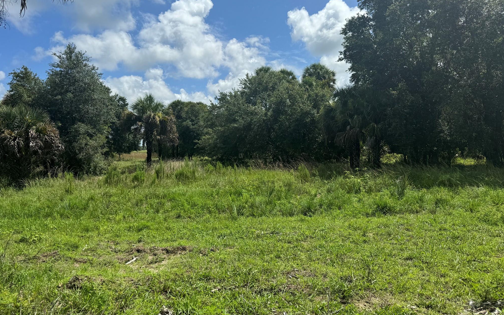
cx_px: 252
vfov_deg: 47.5
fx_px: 357
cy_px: 143
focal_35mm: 26
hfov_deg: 70.4
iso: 80
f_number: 1.78
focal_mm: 6.76
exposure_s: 1/6410
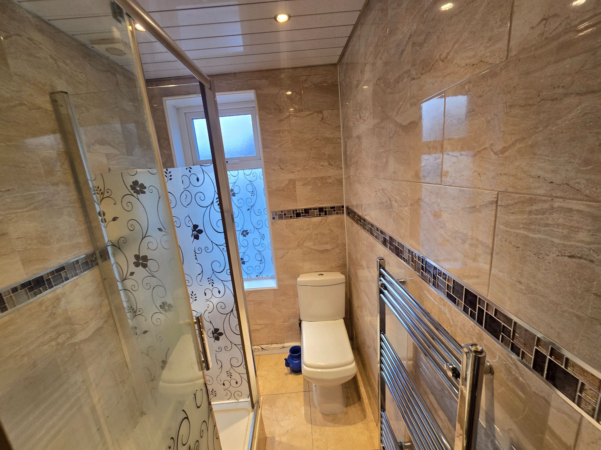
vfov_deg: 89.9
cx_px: 300
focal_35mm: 13
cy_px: 225
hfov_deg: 106.2
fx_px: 226
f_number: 2.2
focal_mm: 2.2
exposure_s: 1/50
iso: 100
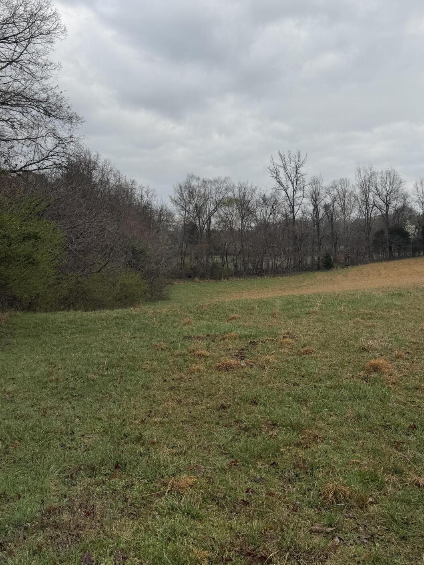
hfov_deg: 41.7
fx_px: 555
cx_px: 237
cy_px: 241
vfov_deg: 53.8
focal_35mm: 34
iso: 80
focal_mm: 6.76
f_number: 1.78
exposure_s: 1/2801
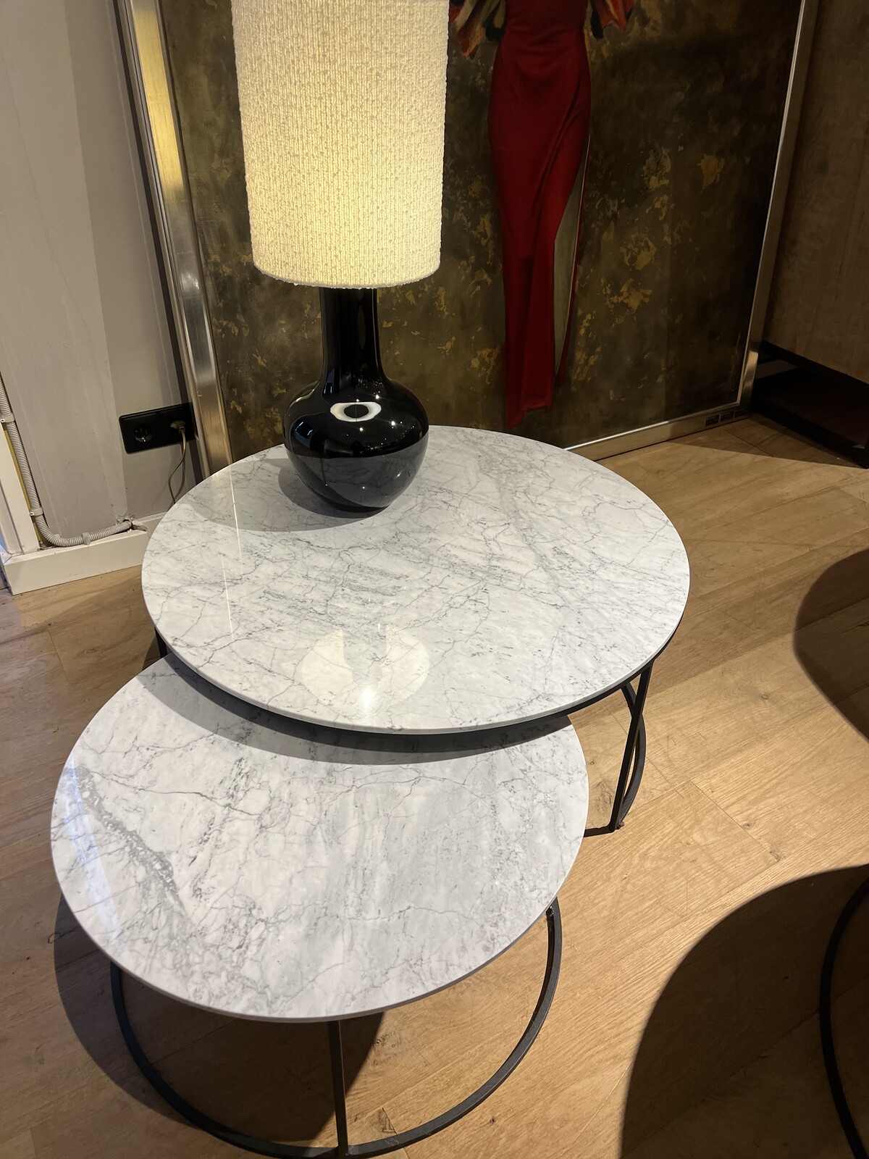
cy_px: 580
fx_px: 870
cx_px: 434
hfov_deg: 53.1
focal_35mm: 26
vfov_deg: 67.3
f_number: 1.5
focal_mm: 5.7
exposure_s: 1/100
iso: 125
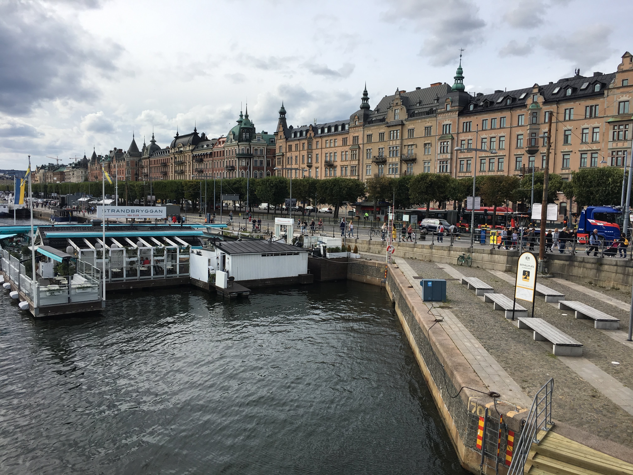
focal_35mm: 29
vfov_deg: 48.2
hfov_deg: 61.7
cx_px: 316
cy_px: 238
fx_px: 530
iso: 25
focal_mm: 4.15
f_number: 2.2
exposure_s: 1/1012
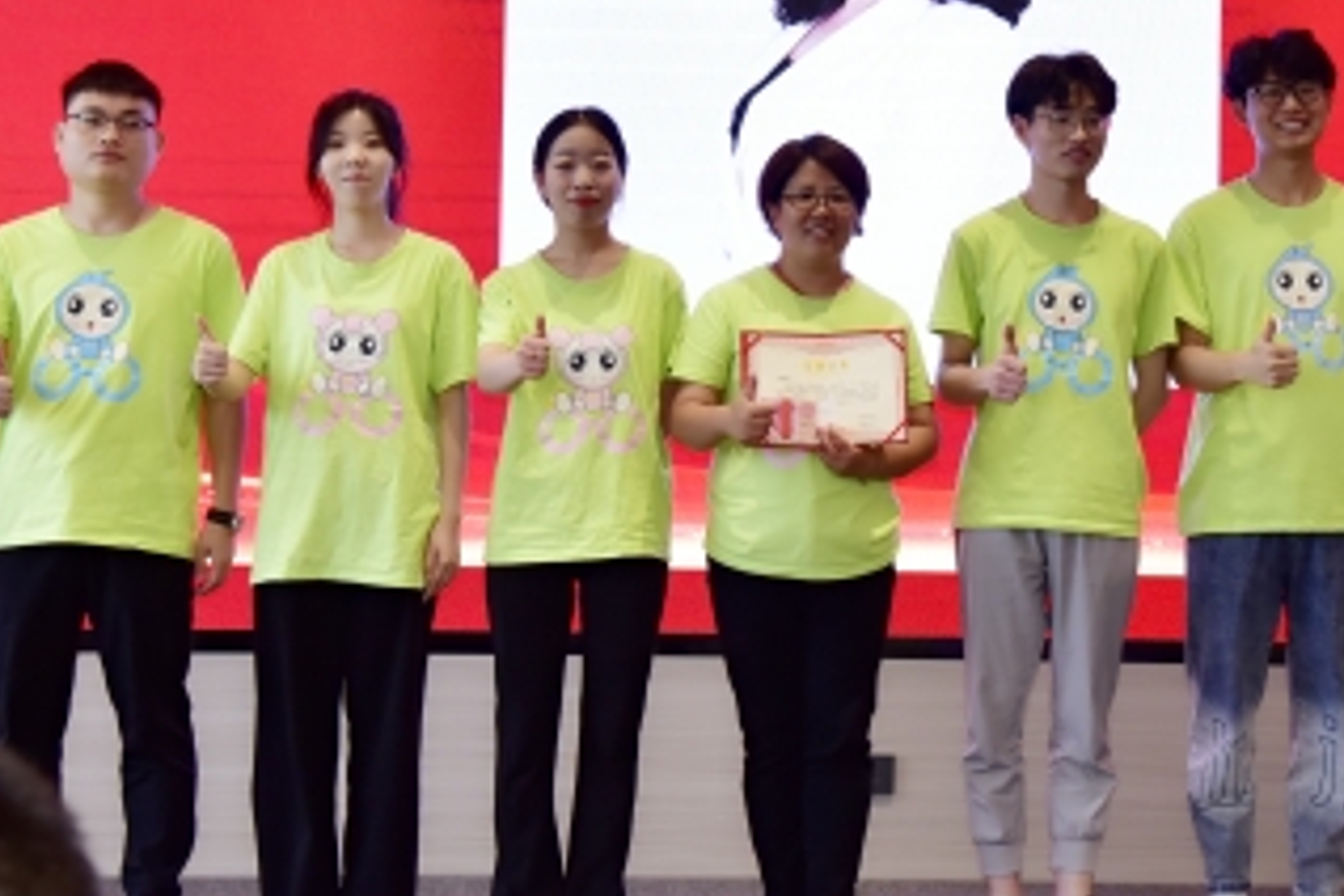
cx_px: 917
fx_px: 3098
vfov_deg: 16.3
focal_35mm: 83
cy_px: 156
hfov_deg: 24.3
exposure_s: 1/125
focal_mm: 44
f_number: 5
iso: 1000
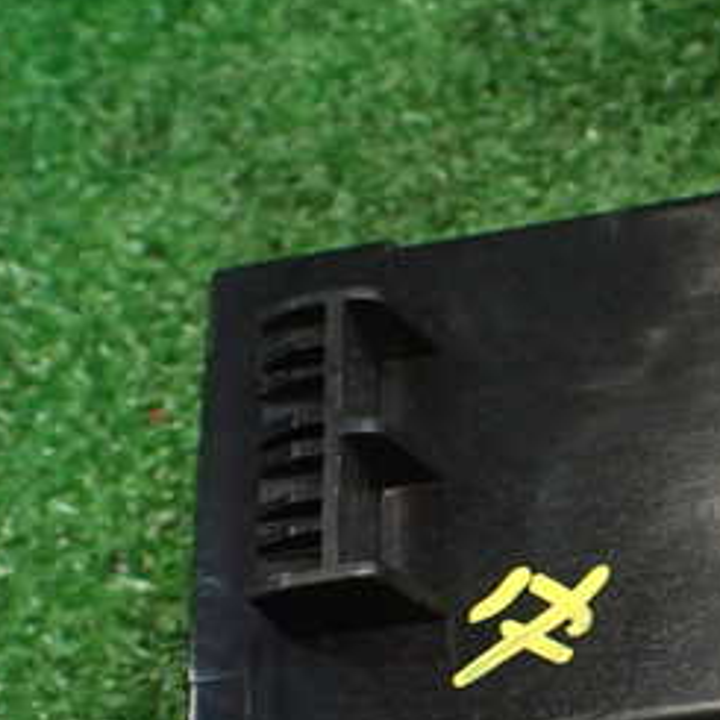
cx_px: 702
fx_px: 1530
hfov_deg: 25.3
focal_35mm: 65
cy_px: 576
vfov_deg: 26.0
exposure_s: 1/125
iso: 640
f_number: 2.3
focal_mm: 5.4
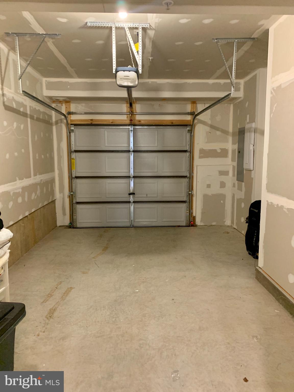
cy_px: 196
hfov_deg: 53.1
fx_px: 294
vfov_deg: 67.3
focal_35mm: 26
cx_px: 147
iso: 500
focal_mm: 4.25
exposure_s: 1/30
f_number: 1.8
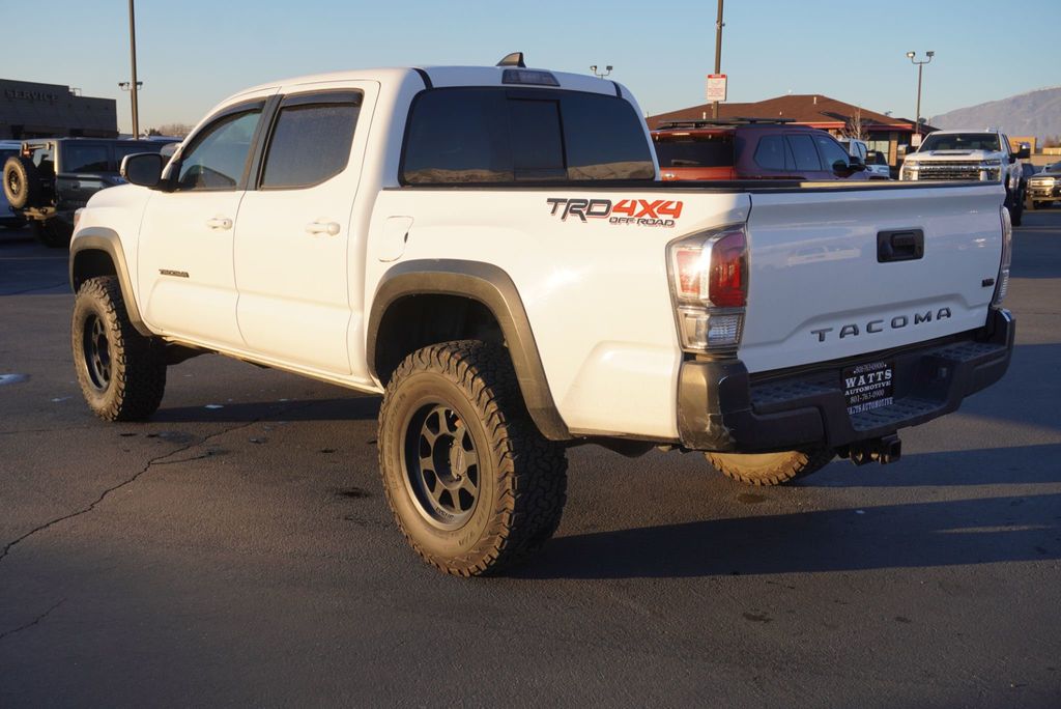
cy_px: 354
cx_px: 530
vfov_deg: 35.5
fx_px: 1106
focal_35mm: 38
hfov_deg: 51.3
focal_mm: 25
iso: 100
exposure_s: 1/160
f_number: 7.1
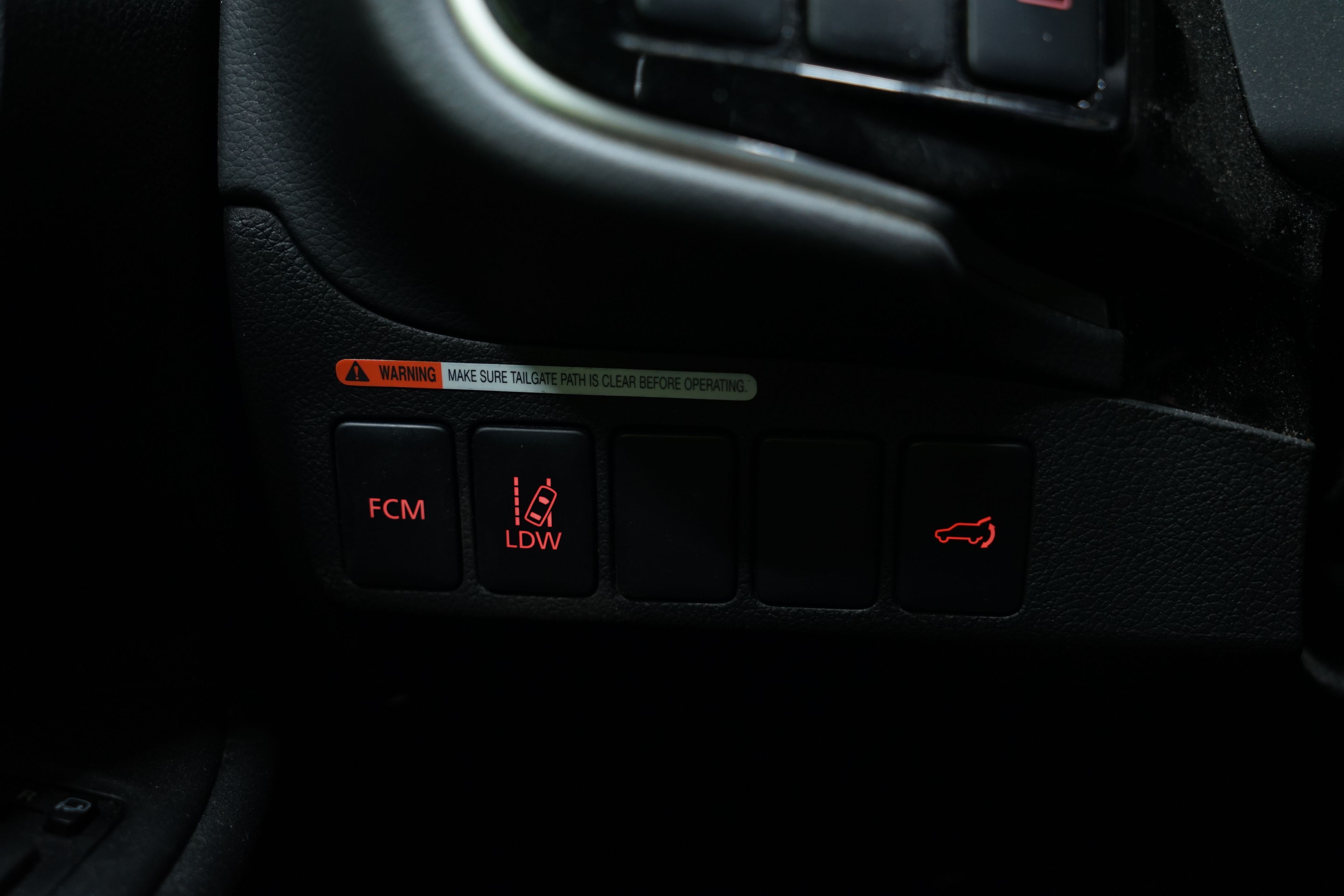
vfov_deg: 33.4
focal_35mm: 40
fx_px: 1493
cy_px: 448
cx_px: 672
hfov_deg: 48.5
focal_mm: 40
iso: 1000
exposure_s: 1/25
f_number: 4.5
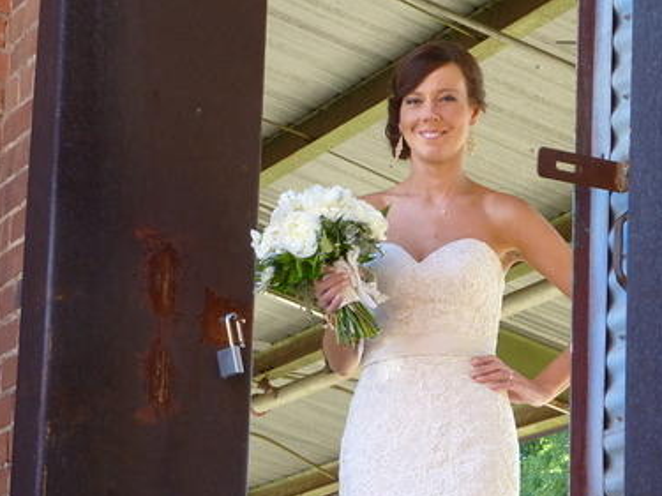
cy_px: 351
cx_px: 387
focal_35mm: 152
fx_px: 2906
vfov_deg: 9.7
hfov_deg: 13.0
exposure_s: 1/80
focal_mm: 16
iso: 160
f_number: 4.9
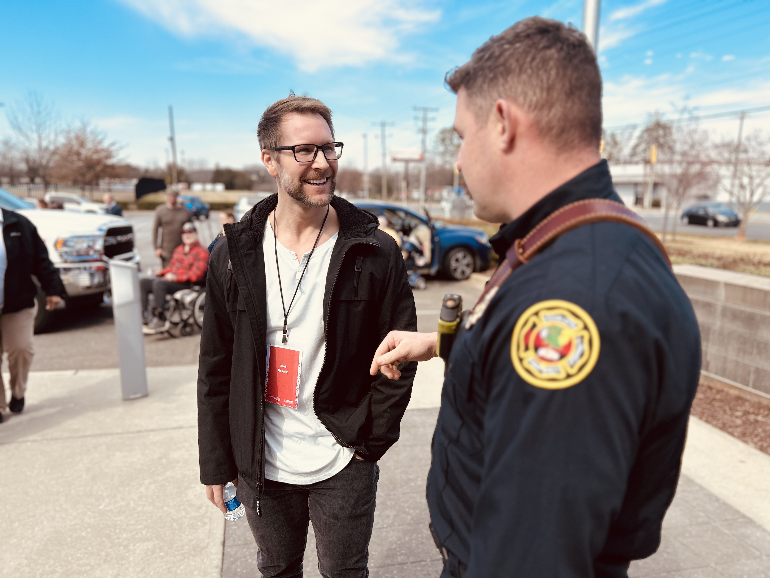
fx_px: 578
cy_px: 289
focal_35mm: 26
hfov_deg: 67.3
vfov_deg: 53.1
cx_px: 385
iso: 50
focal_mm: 5.7
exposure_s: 1/3831
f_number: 1.5
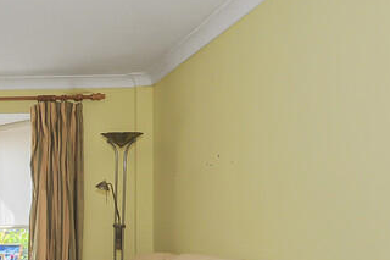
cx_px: -83
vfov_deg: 27.2
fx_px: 520
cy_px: 225
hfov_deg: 33.2
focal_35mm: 48
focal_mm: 10
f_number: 13
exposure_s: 1/15
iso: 400
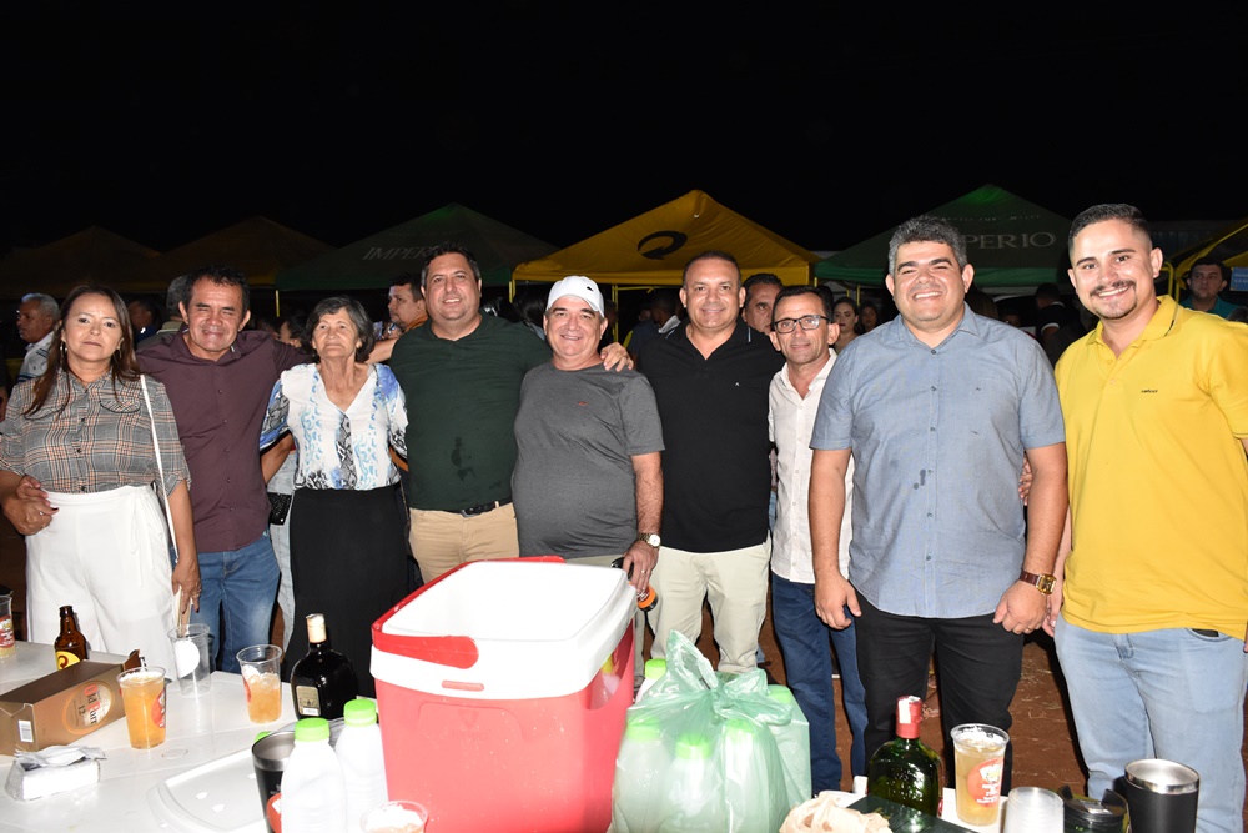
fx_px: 936
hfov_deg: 67.4
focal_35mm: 27
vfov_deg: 47.9
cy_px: 416
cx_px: 624
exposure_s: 1/100
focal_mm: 18
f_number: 6.3
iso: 1600
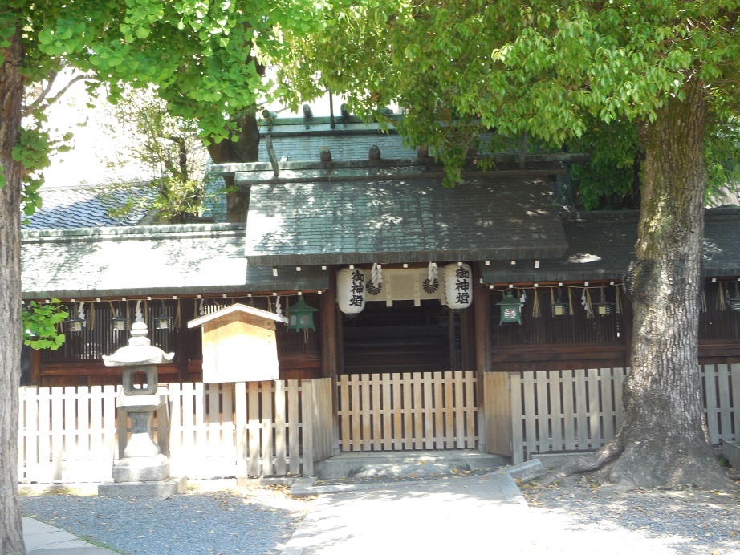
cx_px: 370
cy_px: 278
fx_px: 1133
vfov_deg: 27.5
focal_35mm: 53
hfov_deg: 36.2
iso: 125
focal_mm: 9.4
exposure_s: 1/80
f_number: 4
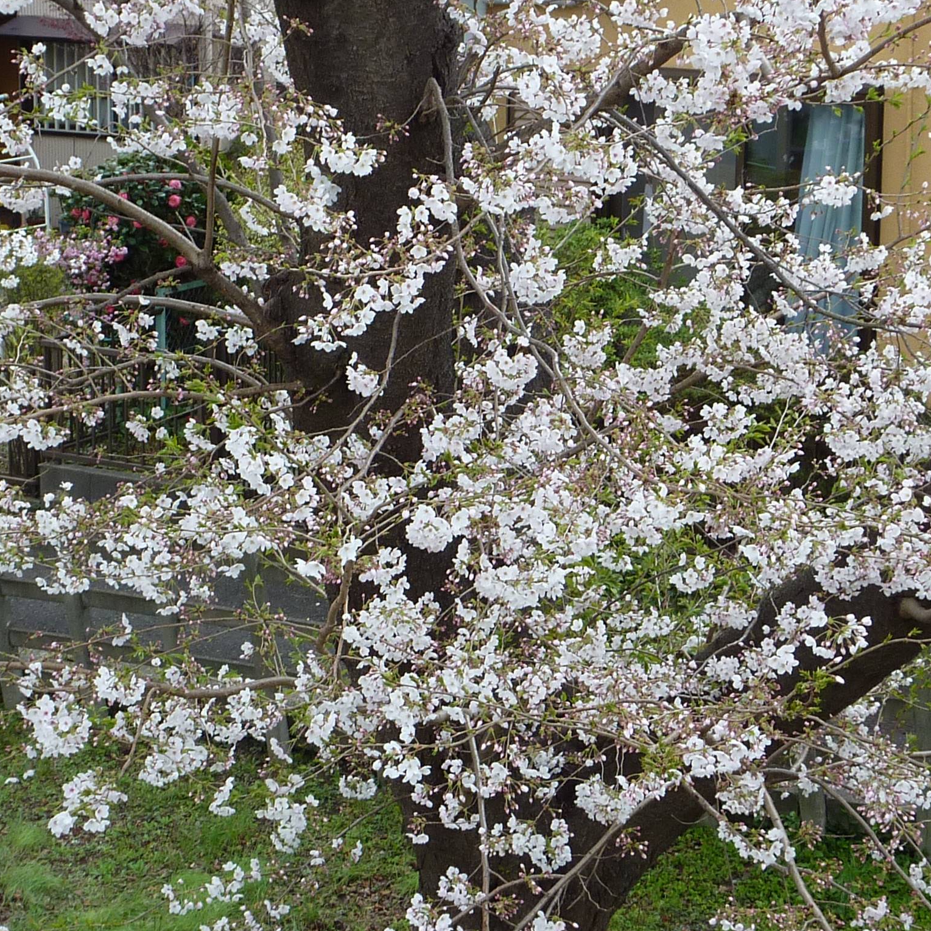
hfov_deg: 16.9
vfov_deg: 16.9
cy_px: 465
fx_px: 3134
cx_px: 455
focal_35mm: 103
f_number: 4
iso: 80
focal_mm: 7.9
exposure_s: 1/125
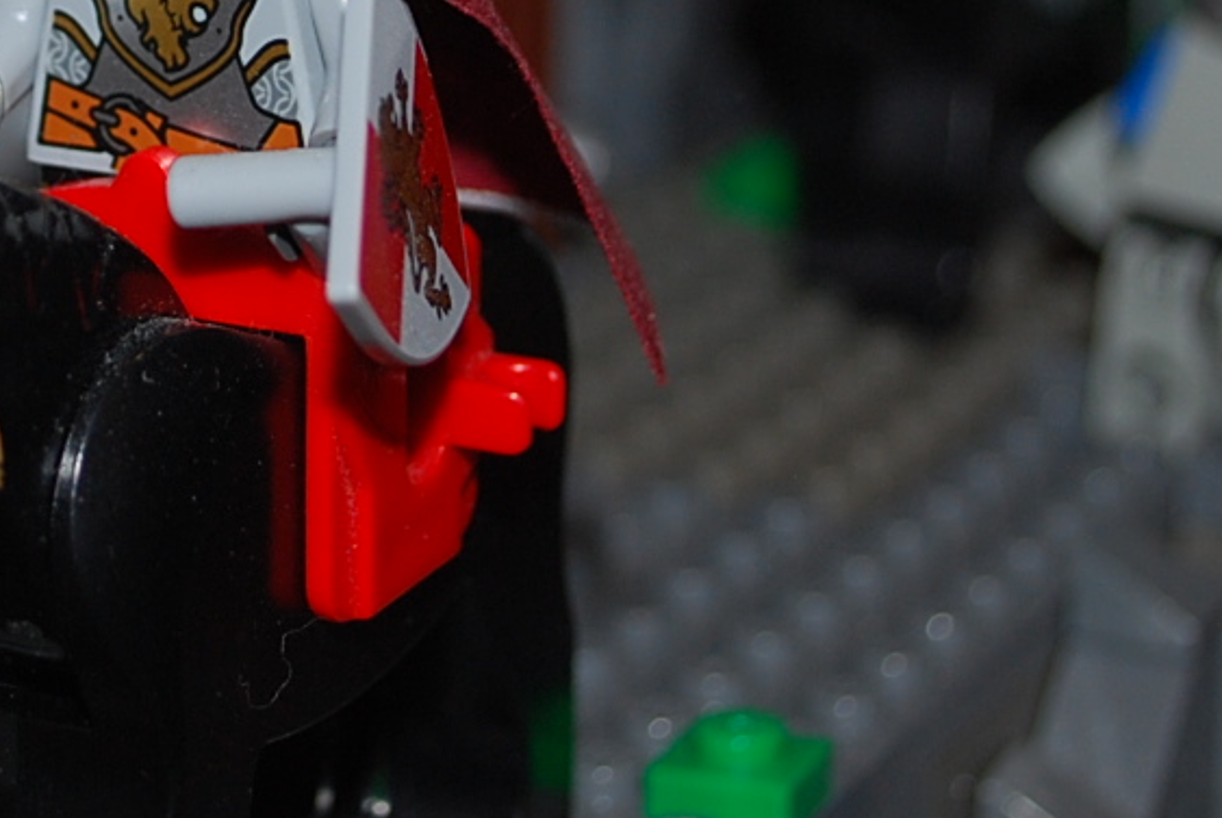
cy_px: -141
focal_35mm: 134
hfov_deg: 15.1
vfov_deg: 10.1
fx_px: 4554
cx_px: 143
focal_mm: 26
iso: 200
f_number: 4.5
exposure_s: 1/60
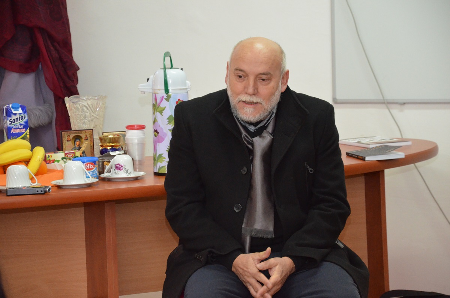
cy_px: 149
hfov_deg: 13.1
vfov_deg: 8.7
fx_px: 1964
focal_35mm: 158
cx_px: 225
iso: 3200
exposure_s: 1/60
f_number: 5.6
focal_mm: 105
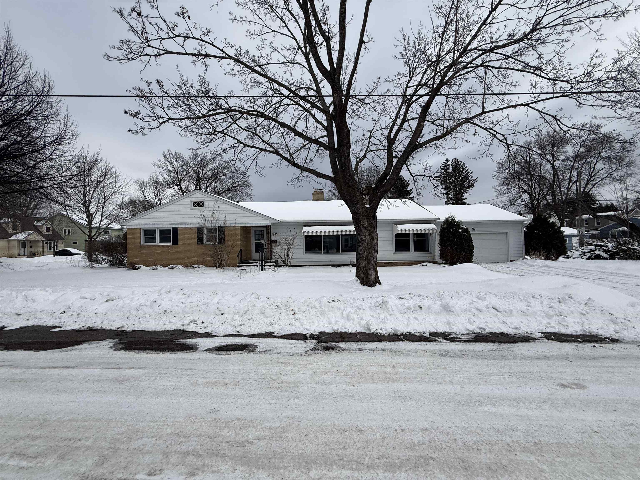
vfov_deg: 85.7
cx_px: 320
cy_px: 240
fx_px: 259
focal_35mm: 14
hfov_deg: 102.1
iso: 50
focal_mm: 2.22
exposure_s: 1/4425
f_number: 2.2
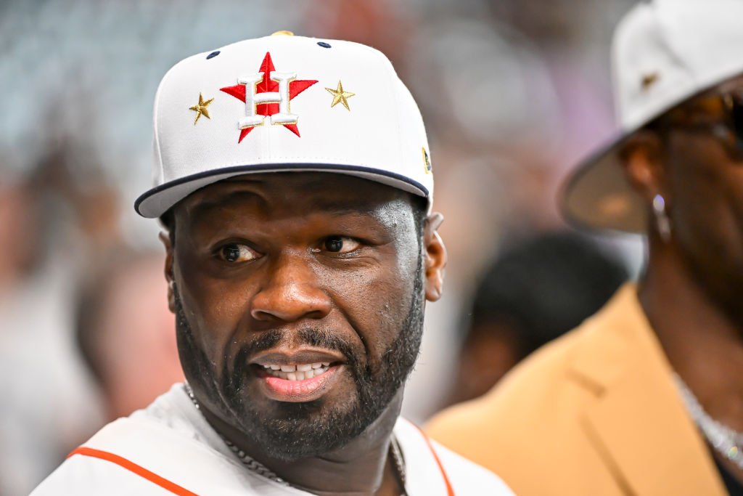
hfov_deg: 6.1
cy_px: 248
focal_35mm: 340
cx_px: 372
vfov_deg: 4.0
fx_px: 7018
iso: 4000
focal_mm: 340
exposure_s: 1/1000
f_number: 4
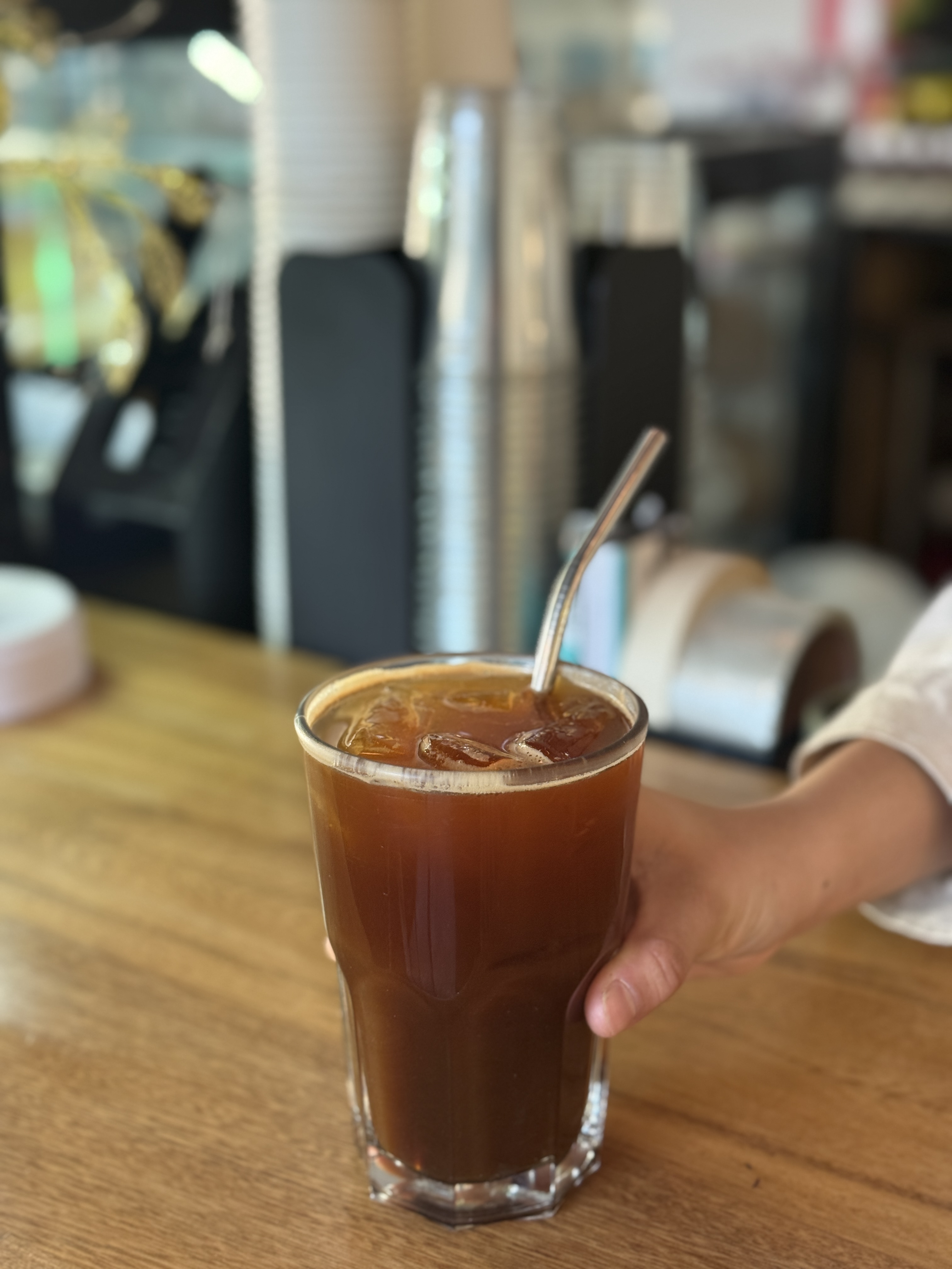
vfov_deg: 39.7
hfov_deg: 30.3
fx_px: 1760
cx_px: 476
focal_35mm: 48
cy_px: 634
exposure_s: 1/60
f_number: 1.78
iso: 160
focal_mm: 6.76
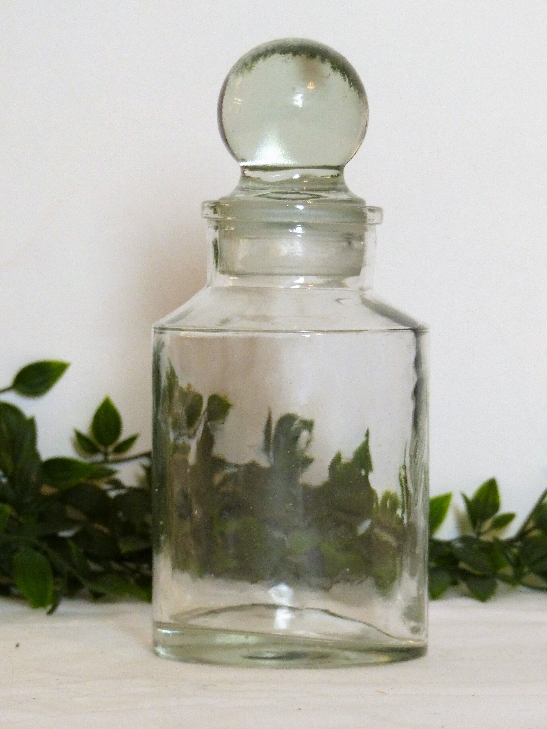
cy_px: 364
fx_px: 3413
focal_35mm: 162
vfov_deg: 12.2
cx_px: 274
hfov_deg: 9.2
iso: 400
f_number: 2.8
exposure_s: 1/50
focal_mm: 26.5
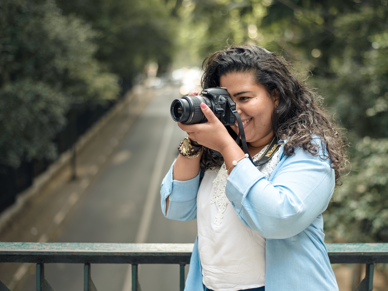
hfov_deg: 32.6
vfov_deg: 24.8
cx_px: 238
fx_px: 661
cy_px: 150
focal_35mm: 59
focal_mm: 50
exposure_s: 1/250
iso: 100
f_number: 1.8
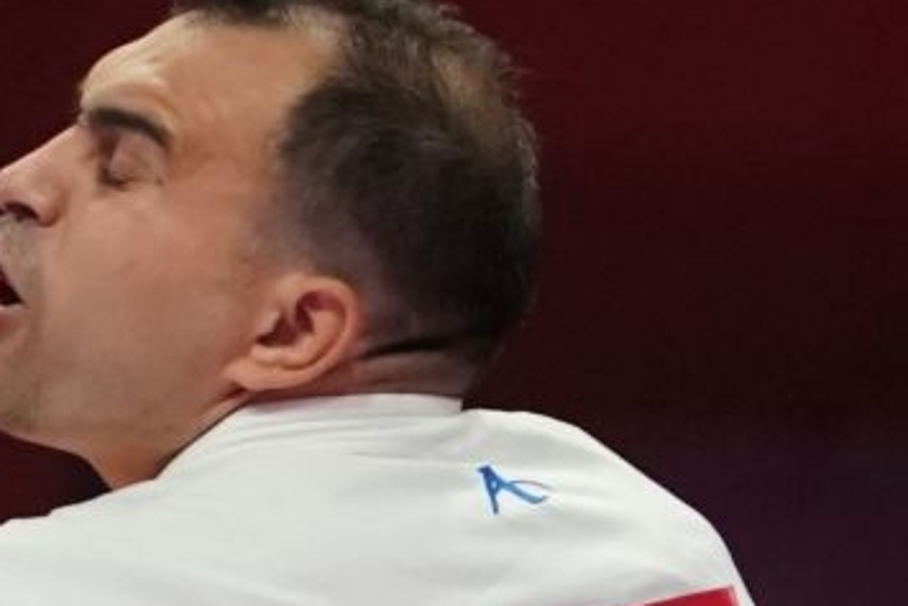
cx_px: -348
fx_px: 40799
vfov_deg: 0.9
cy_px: 987
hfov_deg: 1.3
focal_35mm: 1617
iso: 3200
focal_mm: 213
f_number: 4
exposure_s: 1/1000
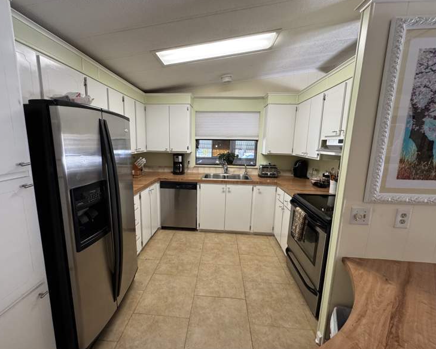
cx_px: 205
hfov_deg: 96.7
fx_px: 194
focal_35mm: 15
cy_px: 173
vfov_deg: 84.0
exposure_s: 1/67
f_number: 2.2
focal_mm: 2.22
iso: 250
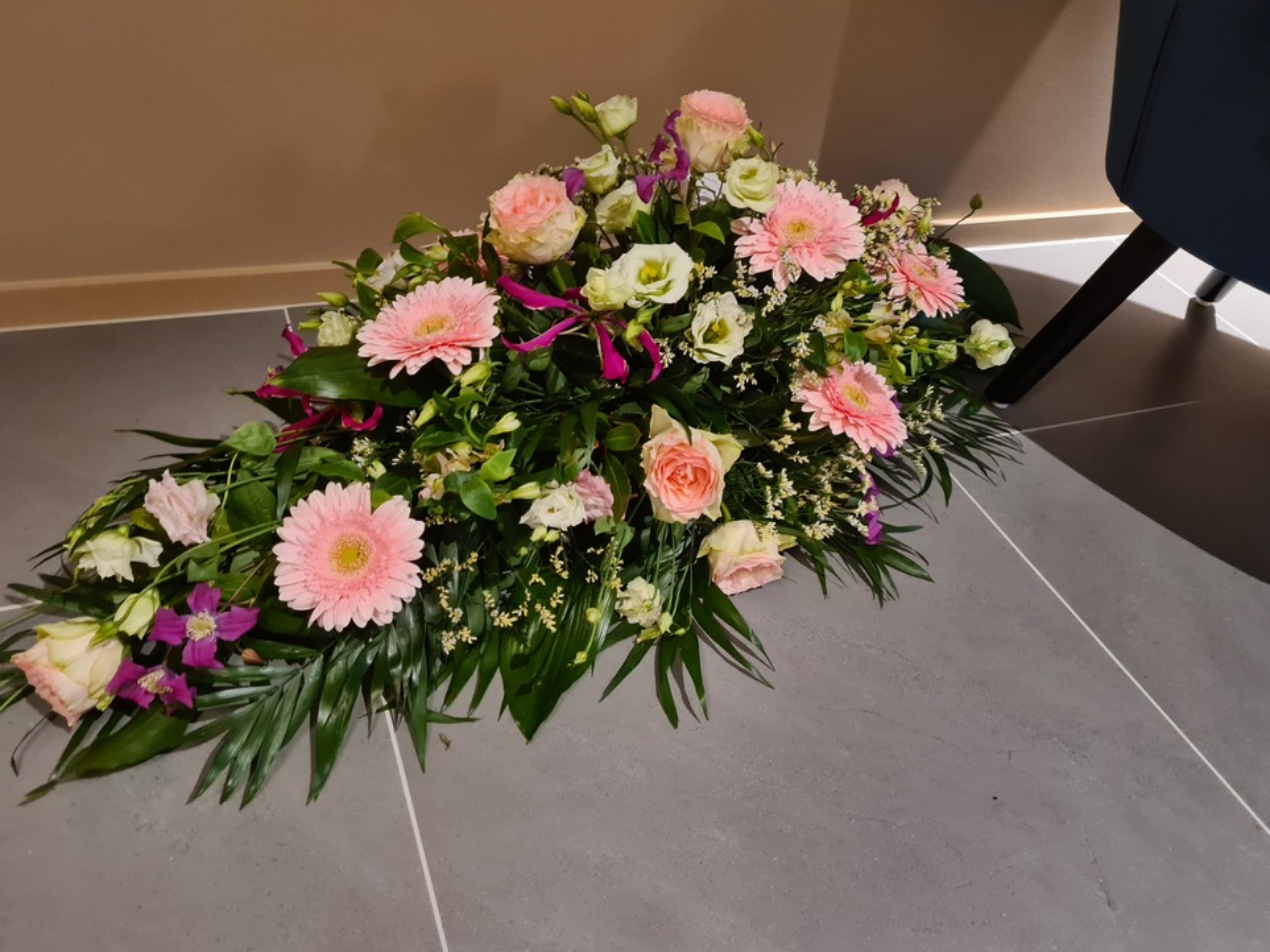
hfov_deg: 65.3
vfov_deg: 51.3
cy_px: 477
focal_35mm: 27
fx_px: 990
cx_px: 636
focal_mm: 5.4
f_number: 1.8
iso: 640
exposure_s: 1/33
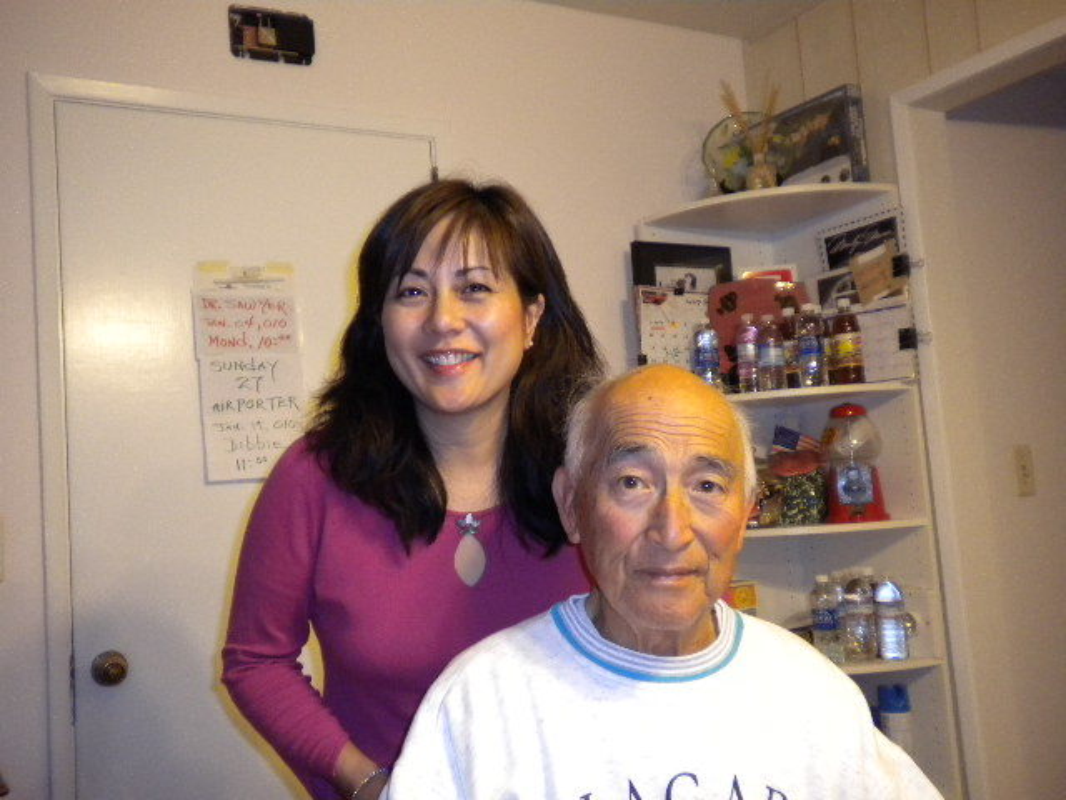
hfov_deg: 52.6
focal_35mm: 35
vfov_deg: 40.7
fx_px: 1078
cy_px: 400
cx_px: 533
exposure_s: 1/30
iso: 400
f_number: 3.1
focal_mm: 6.3
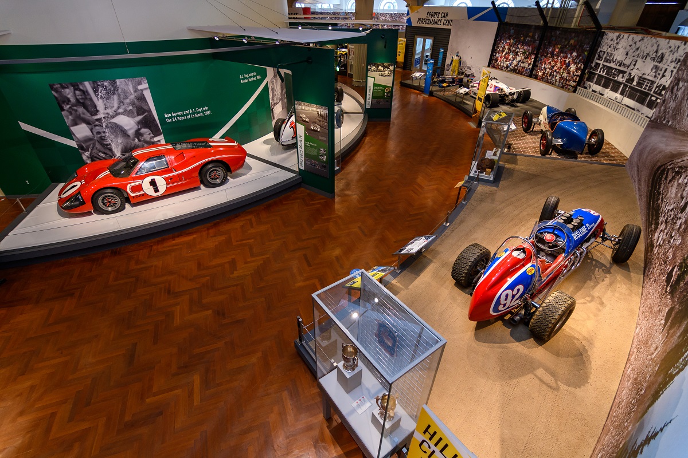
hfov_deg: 95.0
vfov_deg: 72.1
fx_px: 315
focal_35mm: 16
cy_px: 229
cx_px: 344
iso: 800
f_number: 4
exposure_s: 1/60
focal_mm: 11
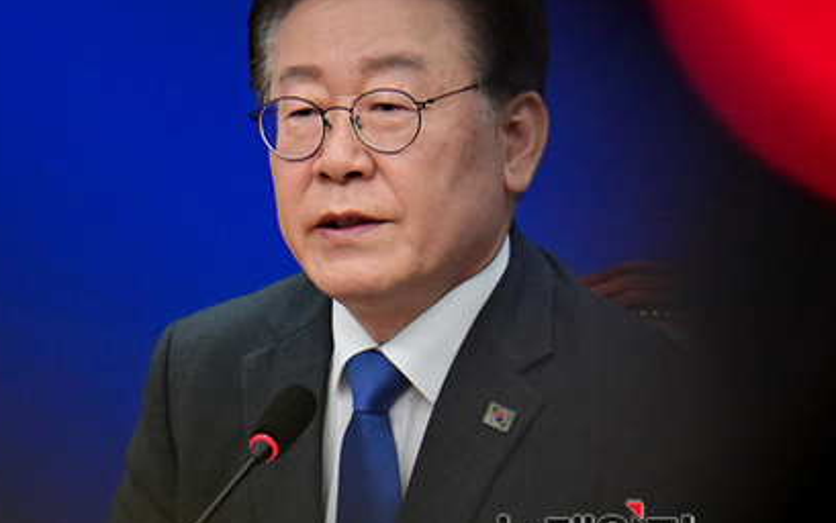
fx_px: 6542
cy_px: 171
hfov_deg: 7.3
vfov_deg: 4.6
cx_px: 591
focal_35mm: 287
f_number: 5.3
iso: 6400
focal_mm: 180
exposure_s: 1/640
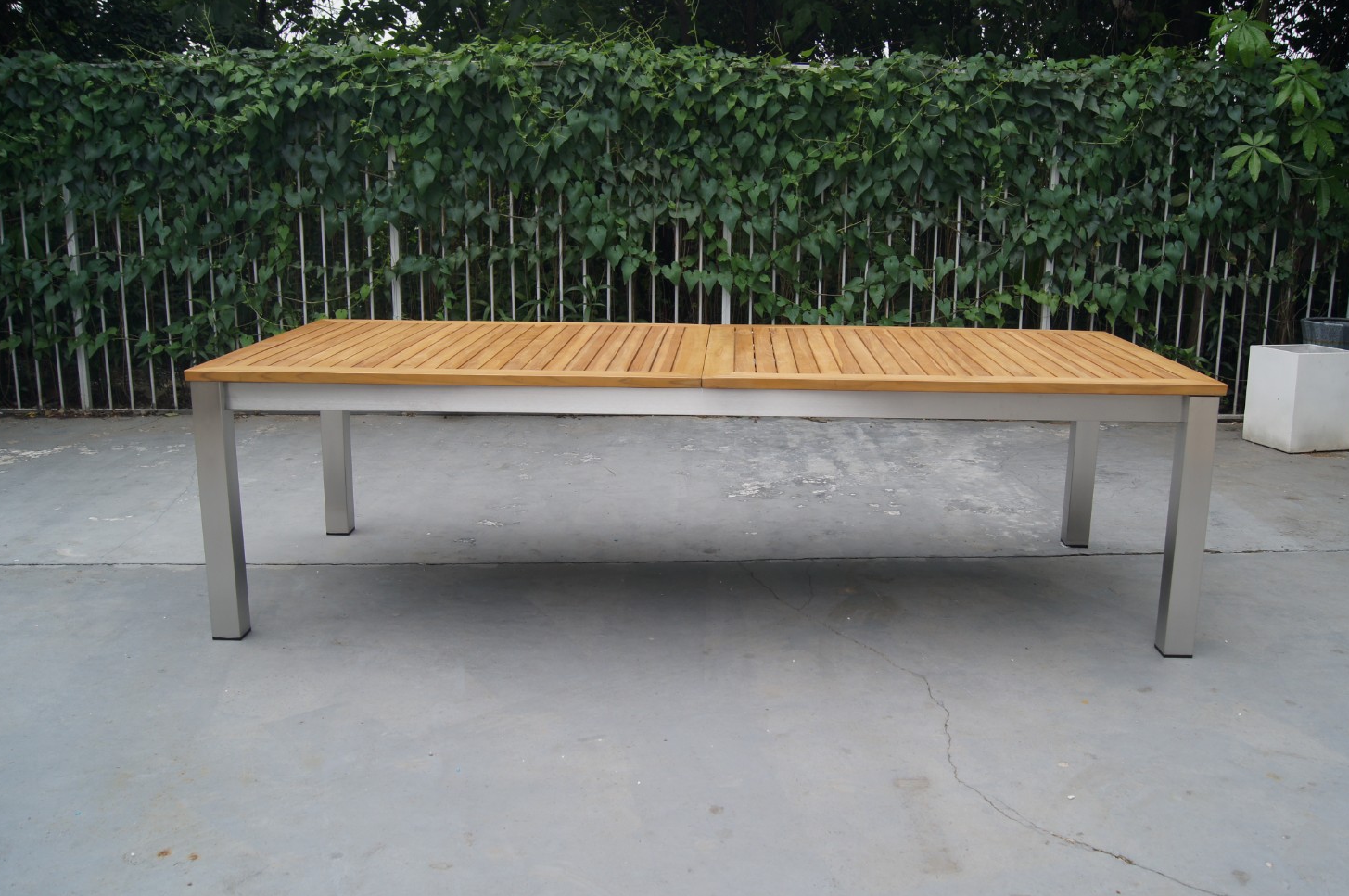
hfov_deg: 57.2
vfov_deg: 39.9
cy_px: 441
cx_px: 720
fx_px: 1235
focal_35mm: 33
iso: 100
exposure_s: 1/100
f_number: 5.6
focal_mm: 20
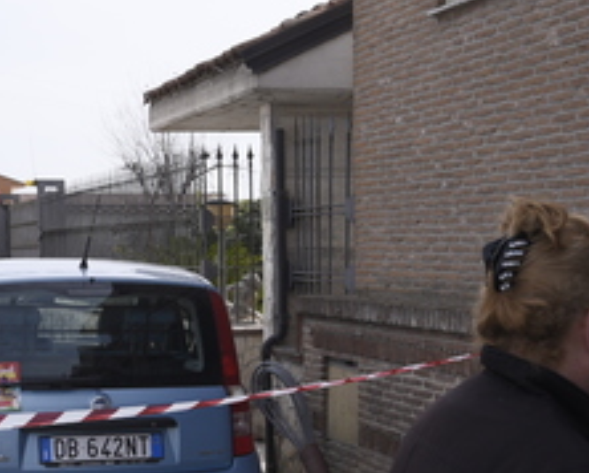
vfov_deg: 21.3
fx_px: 1239
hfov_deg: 26.7
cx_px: 249
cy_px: 380
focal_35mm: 71
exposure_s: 1/320
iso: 100
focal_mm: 35
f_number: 5.6
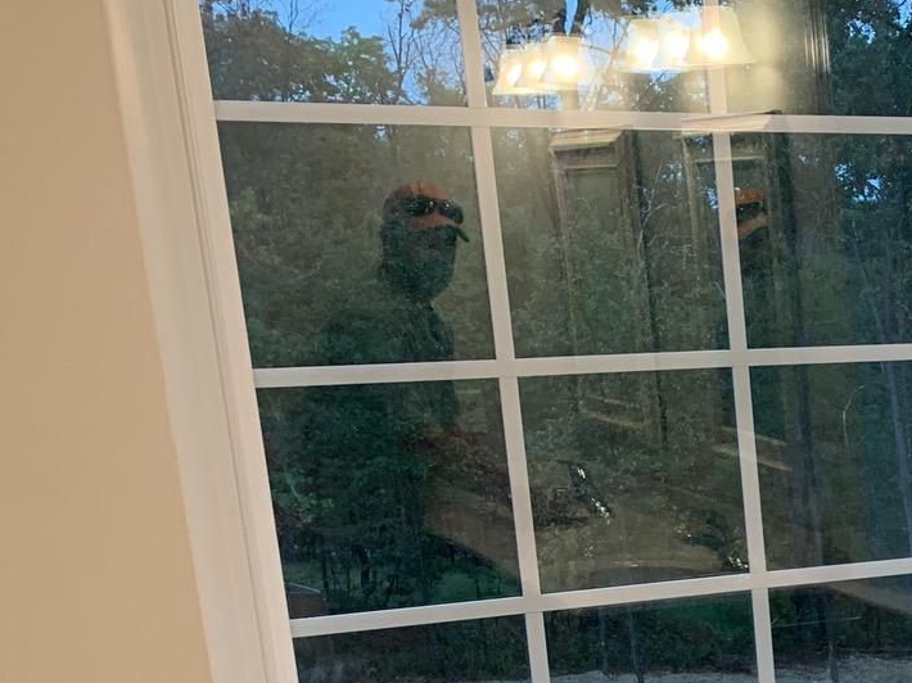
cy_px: 783
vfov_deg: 18.7
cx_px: 1267
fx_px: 1975
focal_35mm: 75
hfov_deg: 22.5
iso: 80
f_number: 1.8
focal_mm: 4.25
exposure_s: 1/60
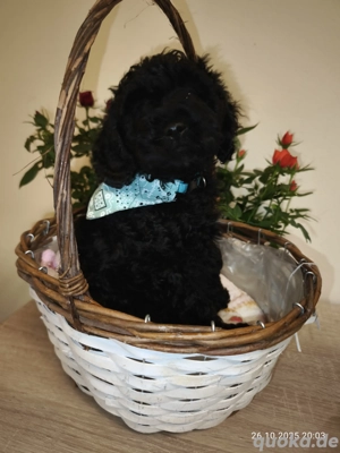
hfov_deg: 58.9
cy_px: 226
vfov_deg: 73.9
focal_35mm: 23
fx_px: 301
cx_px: 170
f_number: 1.6
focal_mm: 6.57
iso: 320
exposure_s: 1/50
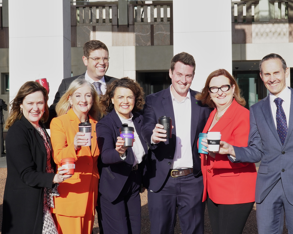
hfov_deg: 29.1
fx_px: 564
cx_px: 168
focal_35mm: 65
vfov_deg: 23.5
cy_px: 118
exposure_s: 1/200
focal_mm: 38
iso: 320
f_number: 13
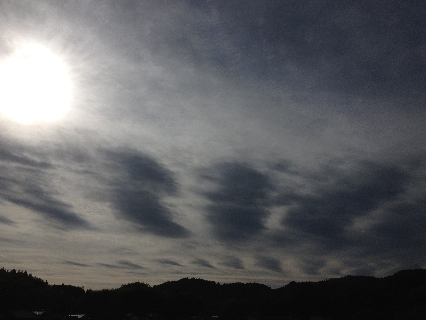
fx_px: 431
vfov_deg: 40.7
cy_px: 160
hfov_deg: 52.6
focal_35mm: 35
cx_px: 213
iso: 80
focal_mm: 4.28
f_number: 2.4
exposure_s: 1/27778
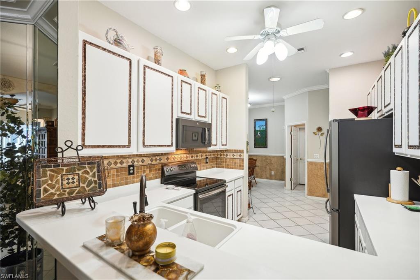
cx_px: 210
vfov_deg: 73.7
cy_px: 140
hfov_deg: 96.8
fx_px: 187
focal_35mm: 16
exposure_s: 1/45
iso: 400
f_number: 4.5
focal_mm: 16
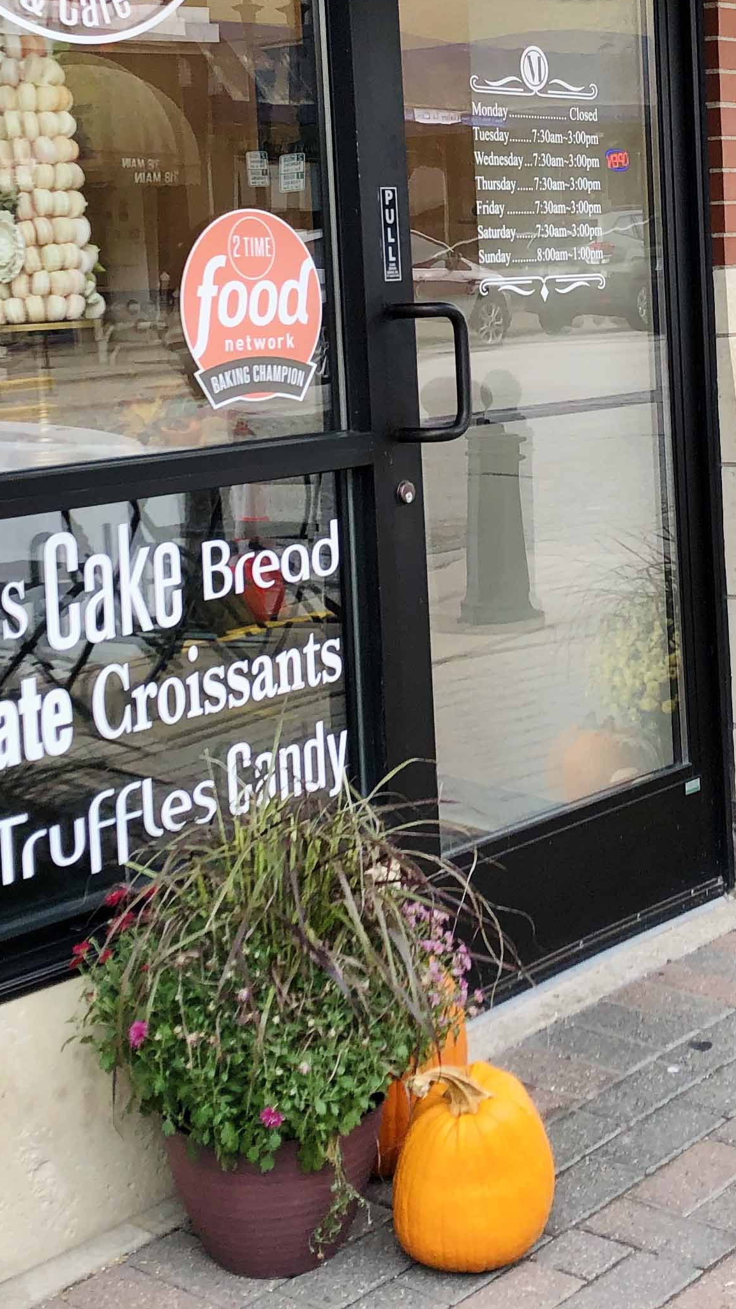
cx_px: 488
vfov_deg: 34.3
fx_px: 2082
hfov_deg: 20.0
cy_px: 354
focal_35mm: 60
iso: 32
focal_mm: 3.99
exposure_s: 1/120
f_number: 1.8
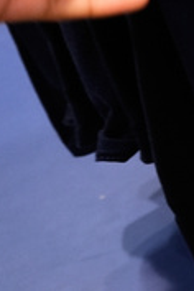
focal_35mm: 139
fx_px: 1123
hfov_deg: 7.3
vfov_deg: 13.0
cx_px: 766
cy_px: -269
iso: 1600
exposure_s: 1/80
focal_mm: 24
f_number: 2.8
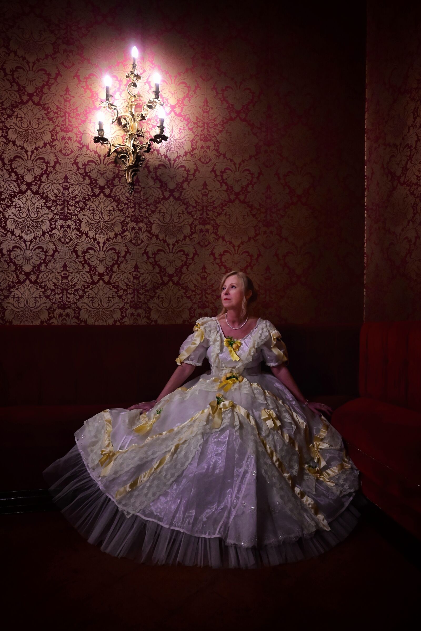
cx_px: 210
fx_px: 333
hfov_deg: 64.6
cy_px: 316
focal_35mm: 19
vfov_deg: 86.9
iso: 6400
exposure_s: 1/60
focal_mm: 19
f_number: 2.8
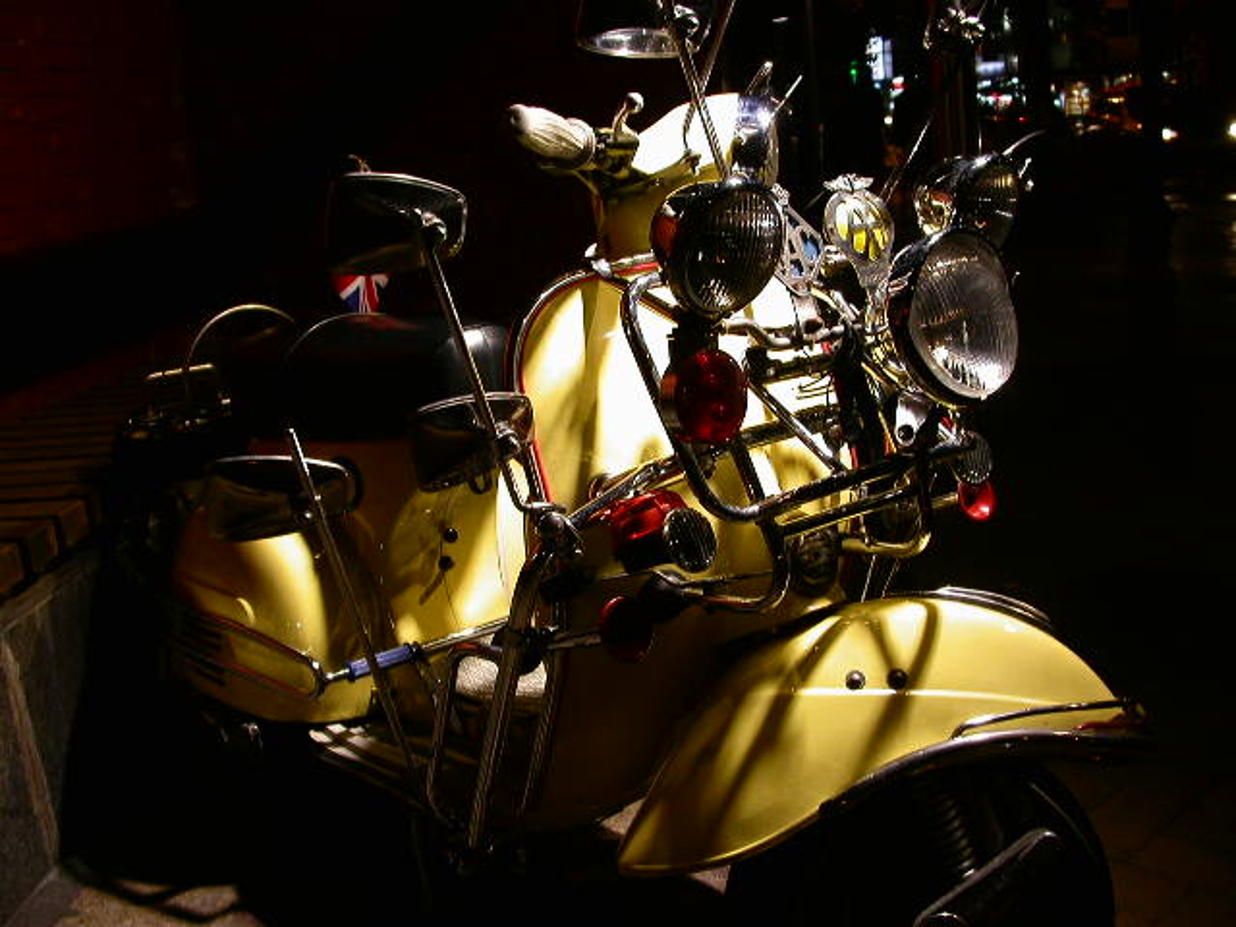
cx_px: 618
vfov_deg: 37.7
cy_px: 464
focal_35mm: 38
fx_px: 1357
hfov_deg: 49.0
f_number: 2.6
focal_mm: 7.85
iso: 100
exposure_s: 1/21.9
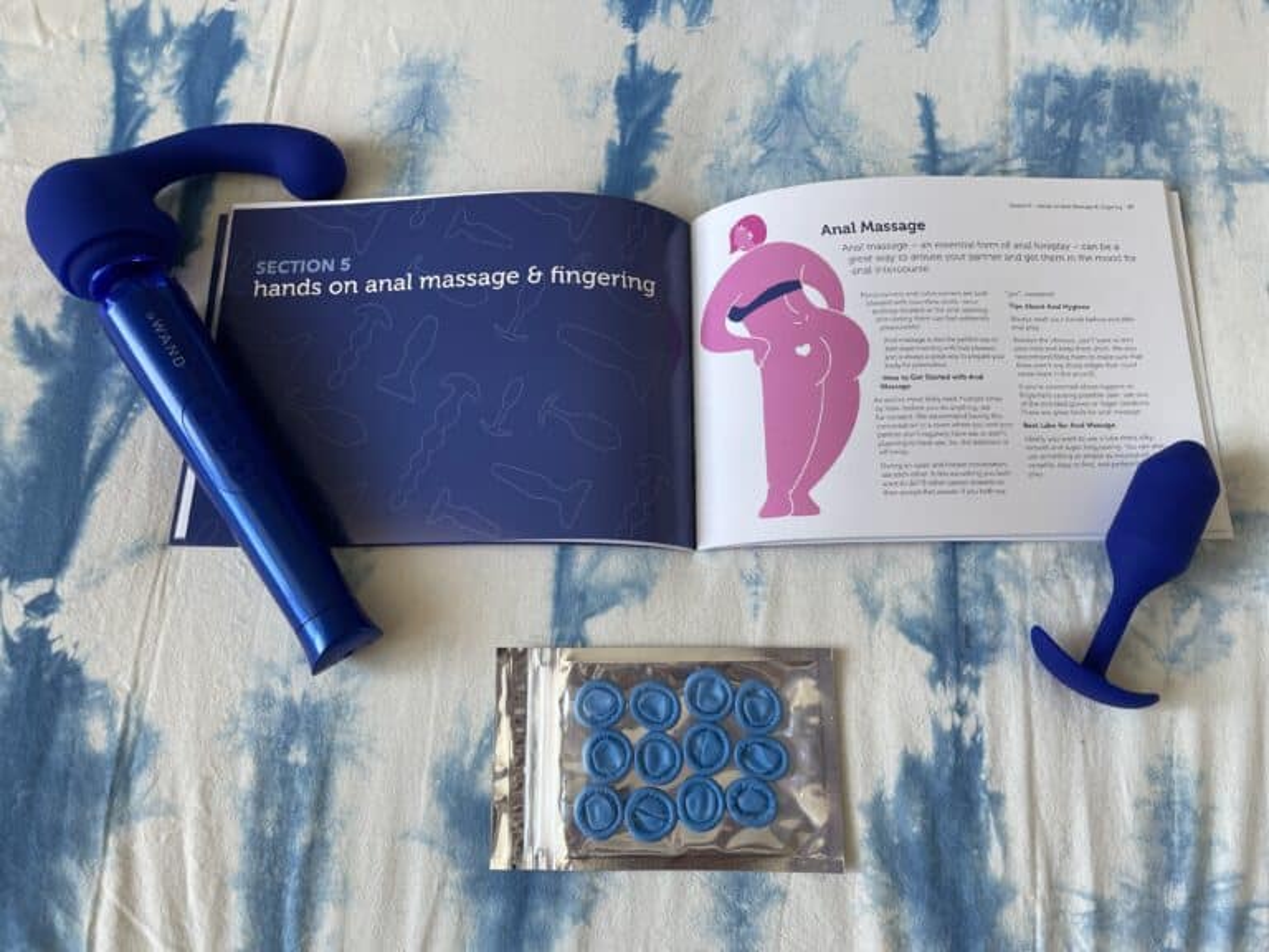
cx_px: 634
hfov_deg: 67.3
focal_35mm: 26
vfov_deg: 53.1
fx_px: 953
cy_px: 476
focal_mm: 4.2
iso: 125
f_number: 1.6
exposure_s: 1/117
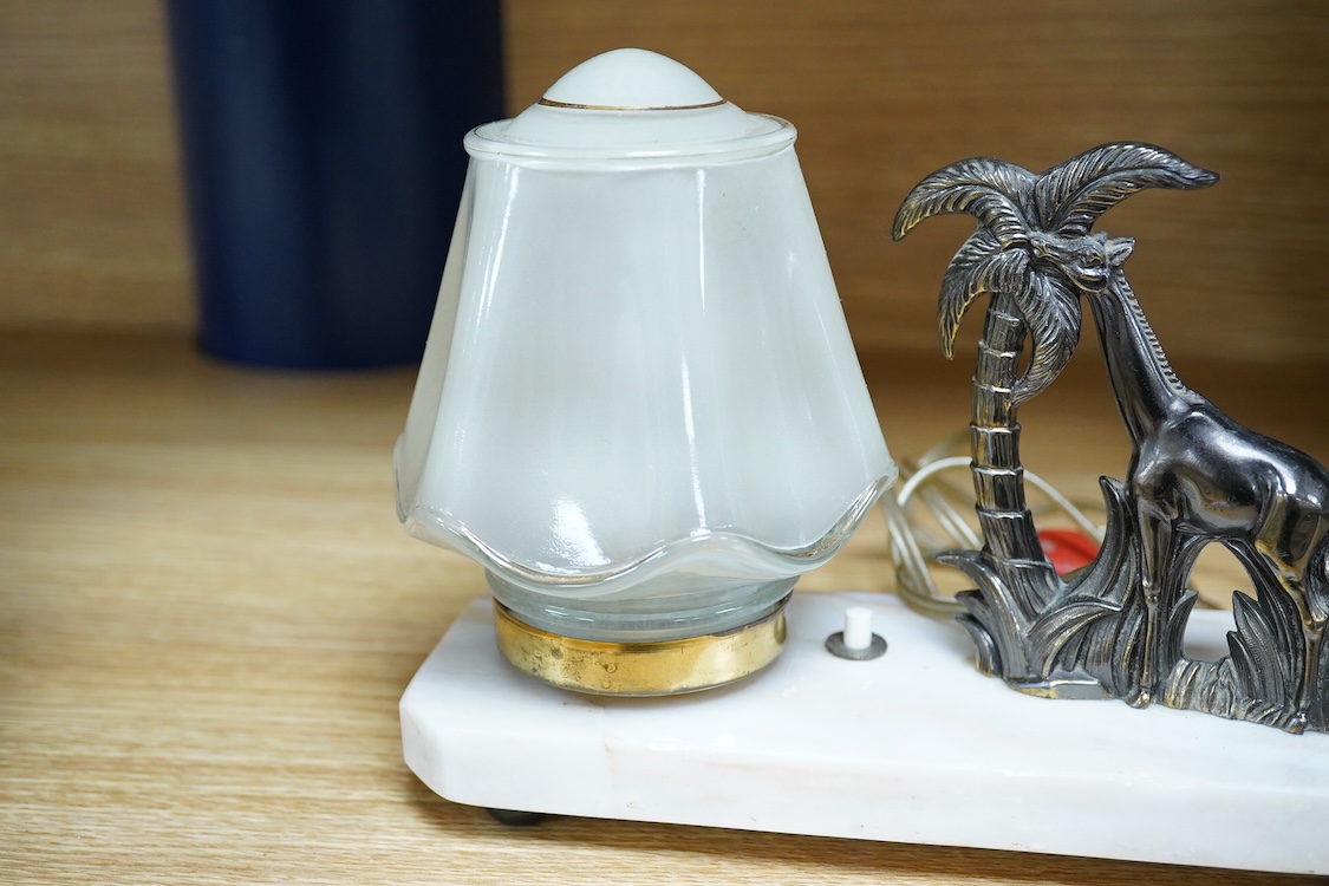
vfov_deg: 29.9
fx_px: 1661
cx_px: 664
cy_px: 443
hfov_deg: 43.6
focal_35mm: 45
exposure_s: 1/160
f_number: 7.1
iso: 2500
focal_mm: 30
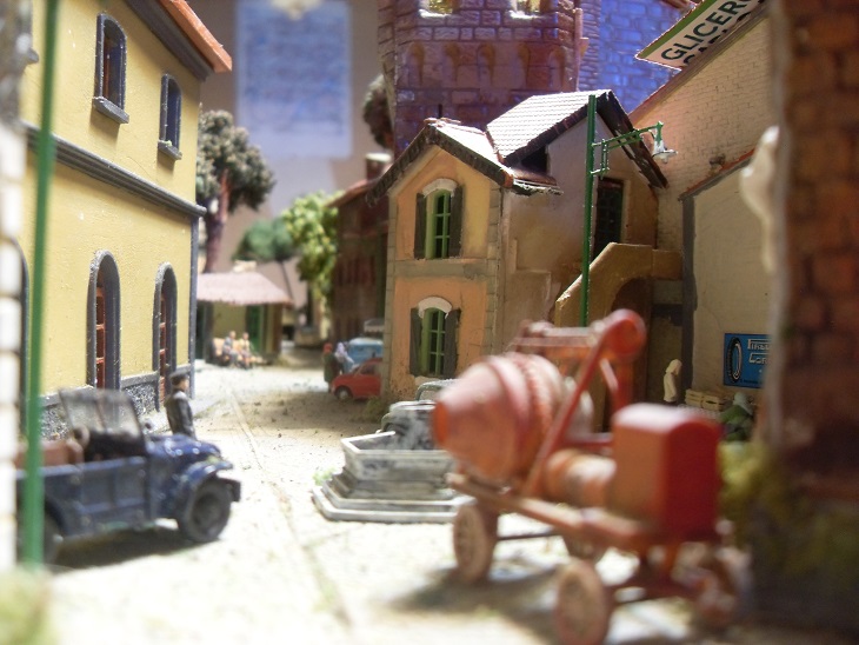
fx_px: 844
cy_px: 322
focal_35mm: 34
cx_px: 430
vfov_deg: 41.8
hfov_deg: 53.9
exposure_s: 1/4
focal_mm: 6.3
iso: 200
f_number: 2.8
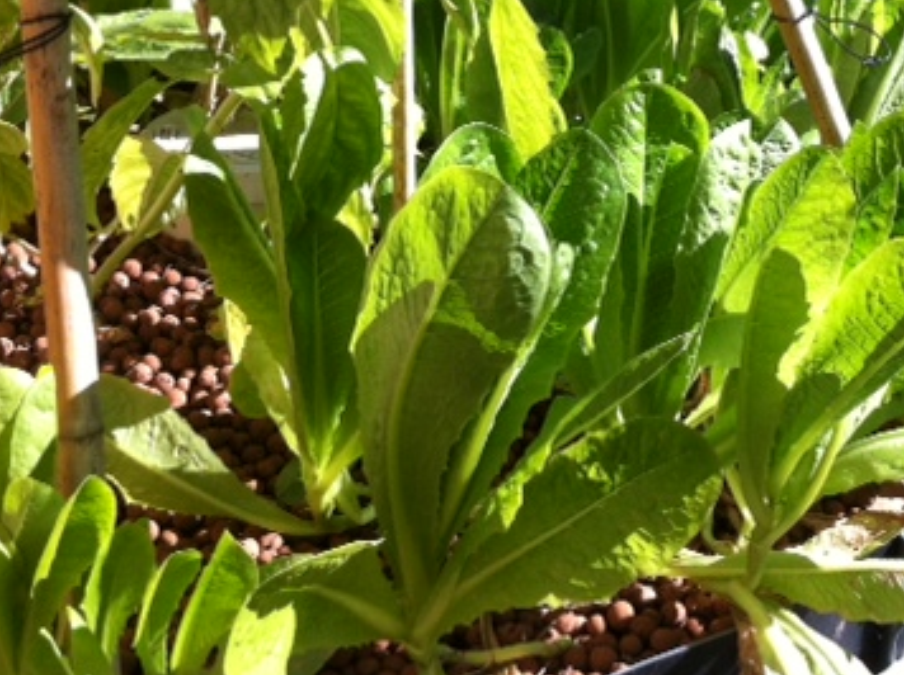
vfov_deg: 22.9
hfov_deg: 30.3
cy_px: 127
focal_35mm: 63
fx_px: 1643
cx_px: 658
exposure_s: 1/479
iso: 80
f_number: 2.8
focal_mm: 3.85
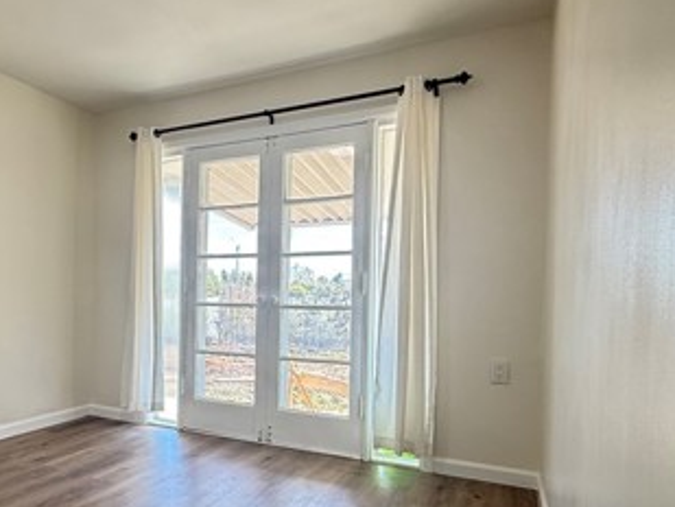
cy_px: 302
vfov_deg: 48.0
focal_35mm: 29
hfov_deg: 57.1
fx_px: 566
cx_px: 135
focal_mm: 2.22
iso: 160
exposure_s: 1/120
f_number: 2.2
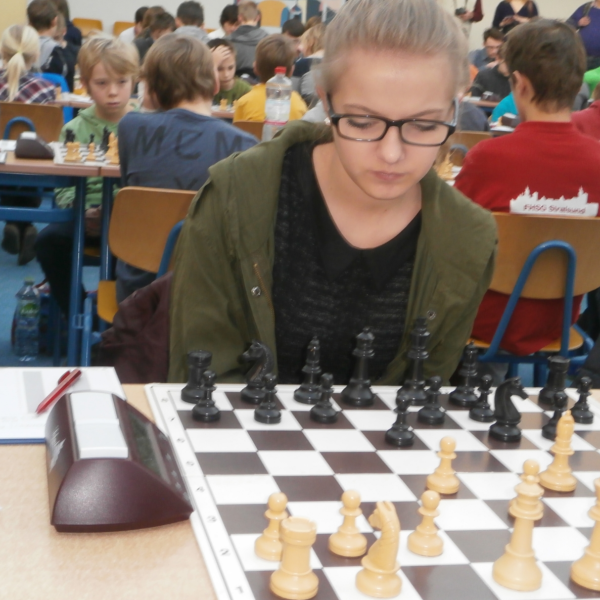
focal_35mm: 56
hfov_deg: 30.6
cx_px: 285
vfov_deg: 30.6
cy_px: 299
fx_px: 1098
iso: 200
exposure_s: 1/40
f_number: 3.4
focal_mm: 8.3
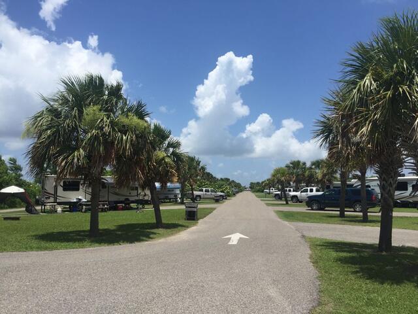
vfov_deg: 48.2
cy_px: 157
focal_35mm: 29
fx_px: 350
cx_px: 209
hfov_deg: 61.7
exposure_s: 1/3300
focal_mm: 4.15
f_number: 2.2
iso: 32
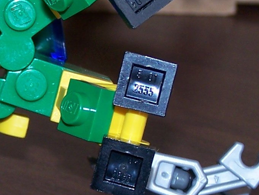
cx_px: -21
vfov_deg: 4.2
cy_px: 86
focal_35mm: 355
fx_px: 2657
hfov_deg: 5.6
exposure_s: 1/80
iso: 80
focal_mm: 15.6
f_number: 3.2
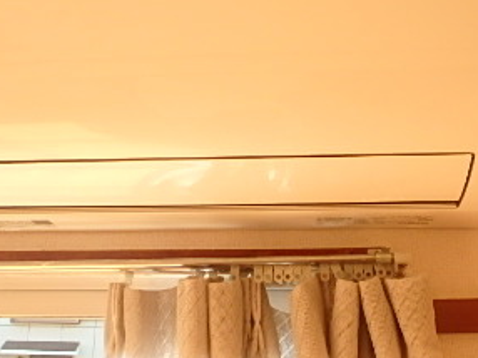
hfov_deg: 40.4
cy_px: 144
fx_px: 648
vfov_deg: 30.8
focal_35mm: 47
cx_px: 219
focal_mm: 3.7
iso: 125
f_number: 3.5
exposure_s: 1/100
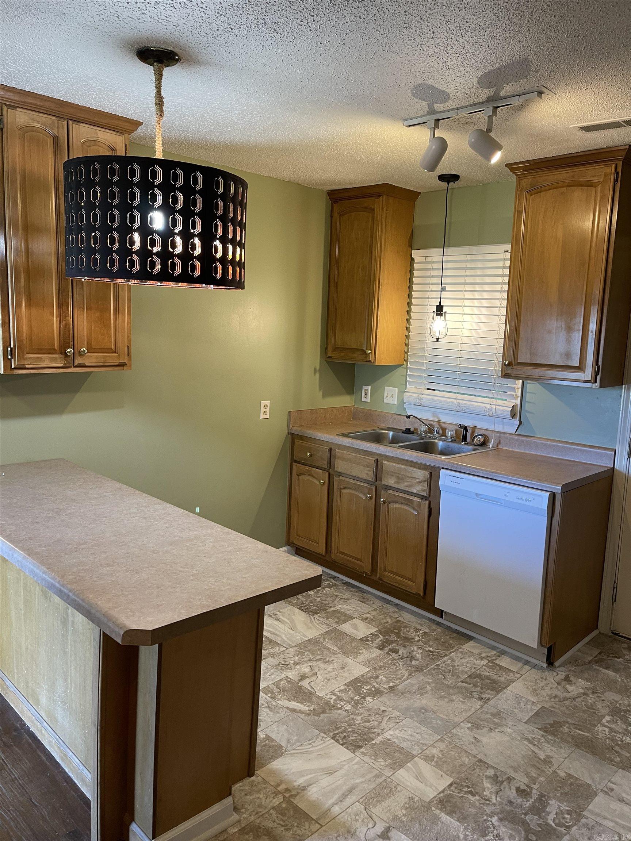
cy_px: 420
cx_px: 316
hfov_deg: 54.9
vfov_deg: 69.4
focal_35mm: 25
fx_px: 608
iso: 160
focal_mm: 5.1
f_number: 1.6
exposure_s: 1/60
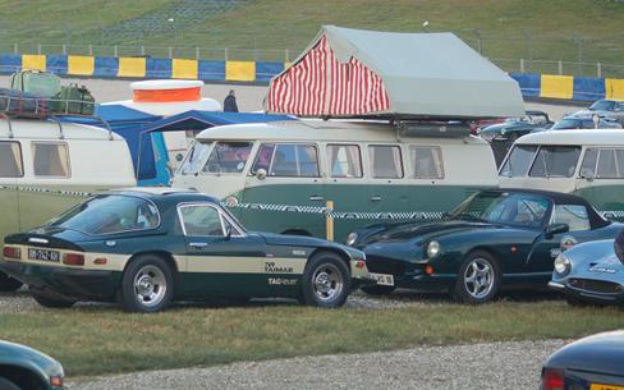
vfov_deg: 8.3
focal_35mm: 158
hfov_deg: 13.2
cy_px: 130
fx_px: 2687
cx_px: 175
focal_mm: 70
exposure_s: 1/400
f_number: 5
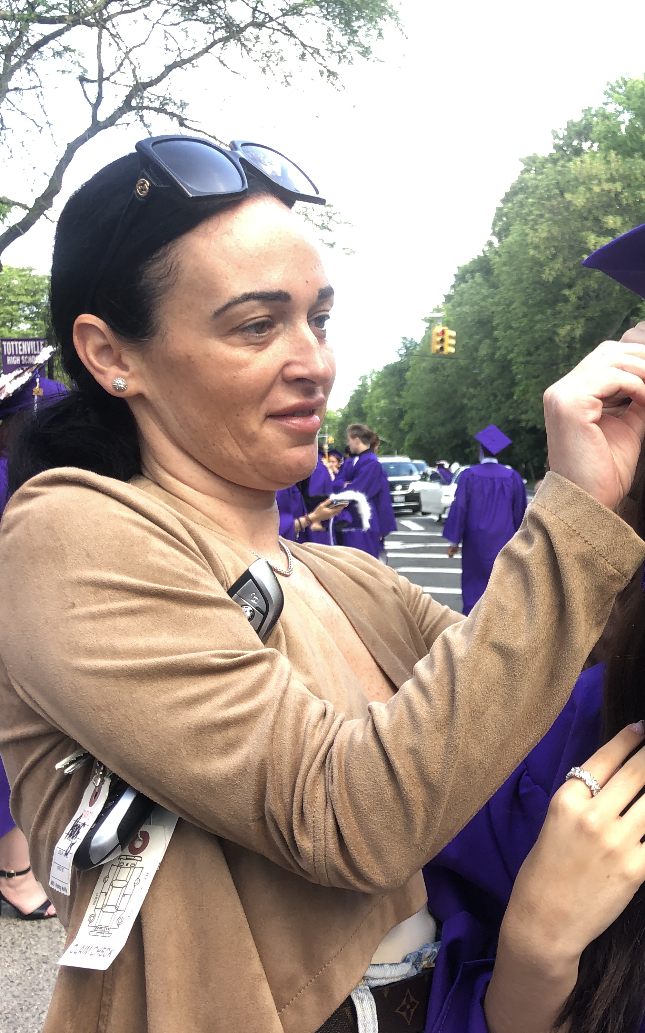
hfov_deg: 30.5
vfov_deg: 49.3
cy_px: 516
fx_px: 1125
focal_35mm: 40
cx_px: 586
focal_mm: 3.99
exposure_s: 1/120
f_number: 1.8
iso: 40
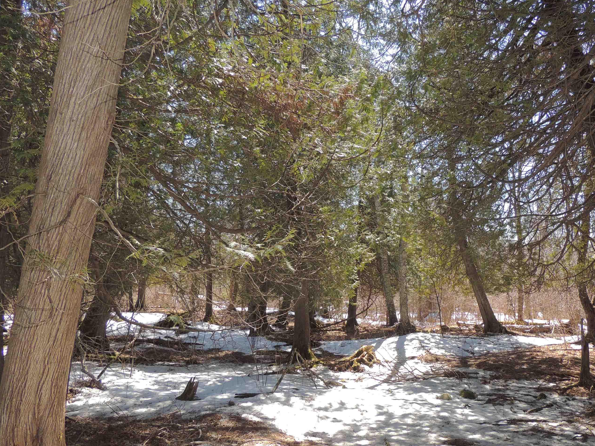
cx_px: 339
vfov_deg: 48.1
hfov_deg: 61.4
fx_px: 499
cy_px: 255
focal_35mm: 29
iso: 100
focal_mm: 4.3
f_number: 3
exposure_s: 1/320
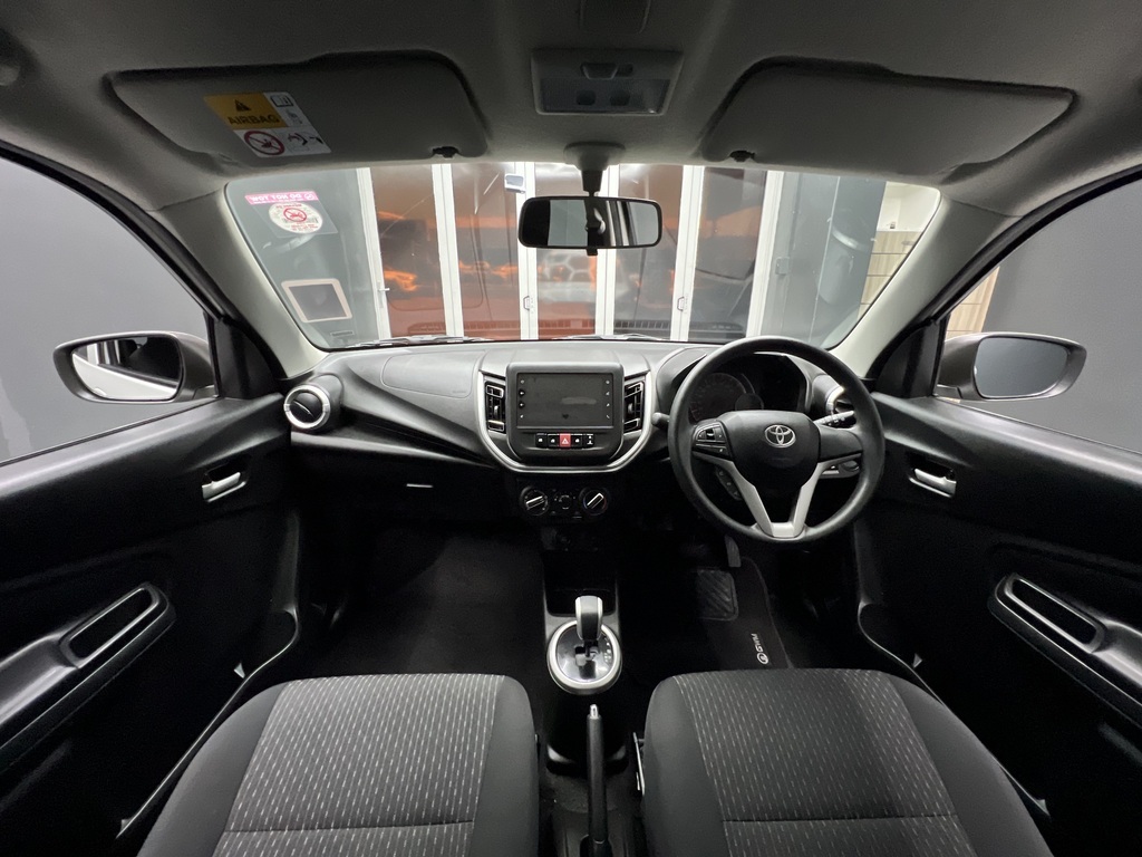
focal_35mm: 13
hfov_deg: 106.2
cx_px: 571
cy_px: 428
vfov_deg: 89.9
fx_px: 429
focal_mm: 1.57
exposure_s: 1/50
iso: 640
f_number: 1.8
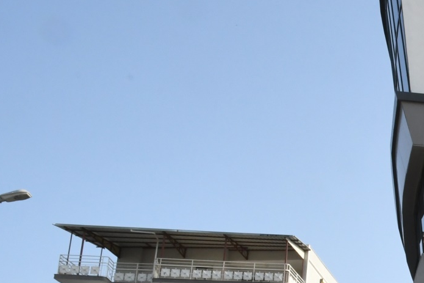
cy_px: 278
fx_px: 895
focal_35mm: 76
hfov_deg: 22.6
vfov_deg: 17.5
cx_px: 606
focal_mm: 16
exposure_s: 1/250
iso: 1000
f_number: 22
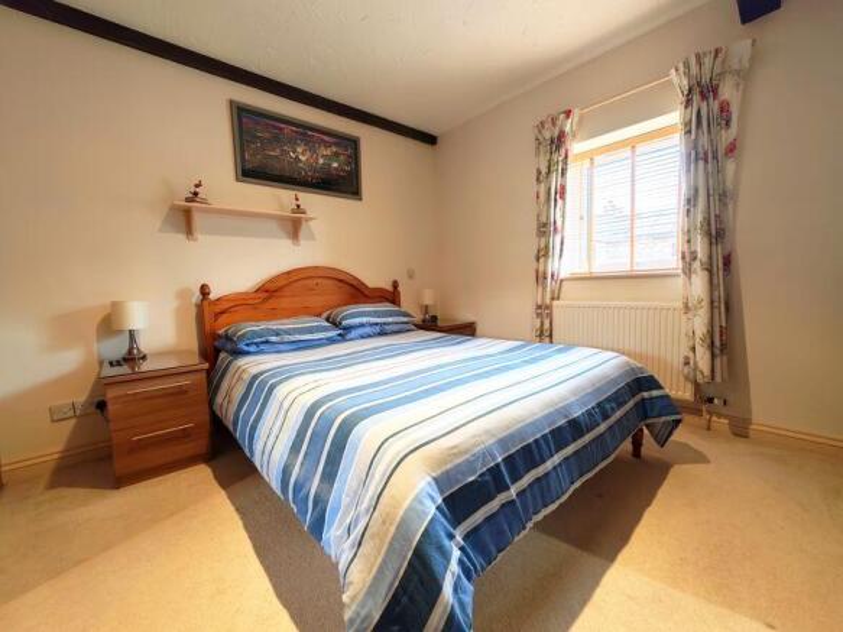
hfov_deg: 110.5
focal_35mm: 12
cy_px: 316
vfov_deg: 94.5
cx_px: 422
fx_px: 292
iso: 400
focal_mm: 2.03
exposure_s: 1/33.3
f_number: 1.8
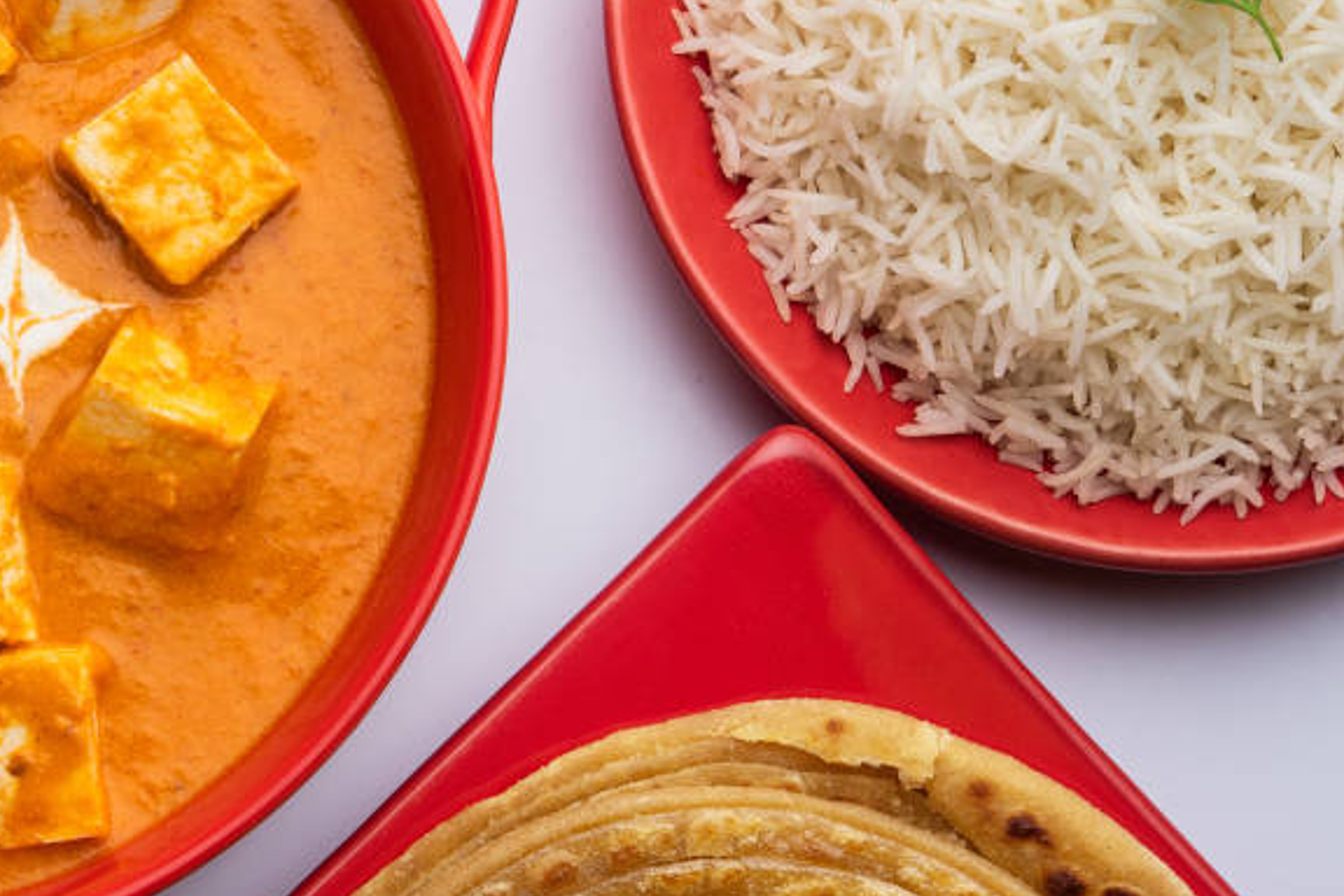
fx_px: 4666
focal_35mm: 125
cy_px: 328
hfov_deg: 16.1
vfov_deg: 11.0
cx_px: 58
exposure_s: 1/125
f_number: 7.1
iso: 100
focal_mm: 60
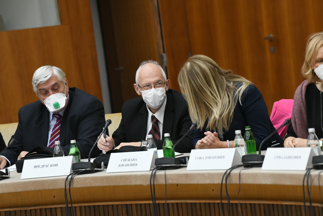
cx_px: 162
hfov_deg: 10.3
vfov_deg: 6.9
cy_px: 108
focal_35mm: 200
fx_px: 1794
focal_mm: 200
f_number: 5.6
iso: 4000
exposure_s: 1/250
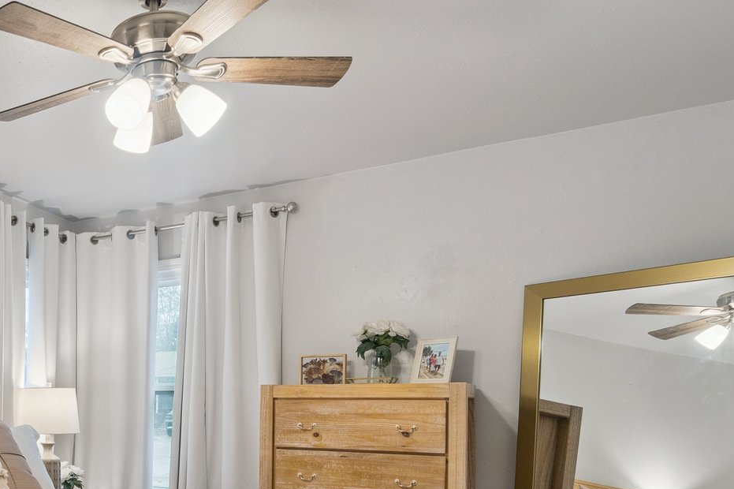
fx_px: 673
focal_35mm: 33
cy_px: 418
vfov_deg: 37.9
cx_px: -2
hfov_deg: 47.4
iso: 200
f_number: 6.3
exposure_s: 1/20
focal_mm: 10
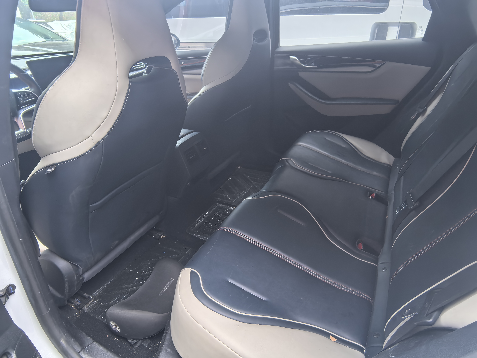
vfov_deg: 61.1
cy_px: 179
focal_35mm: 22
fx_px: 303
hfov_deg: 76.4
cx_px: 238
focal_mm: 1.95
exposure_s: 1/100
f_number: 2.2
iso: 80
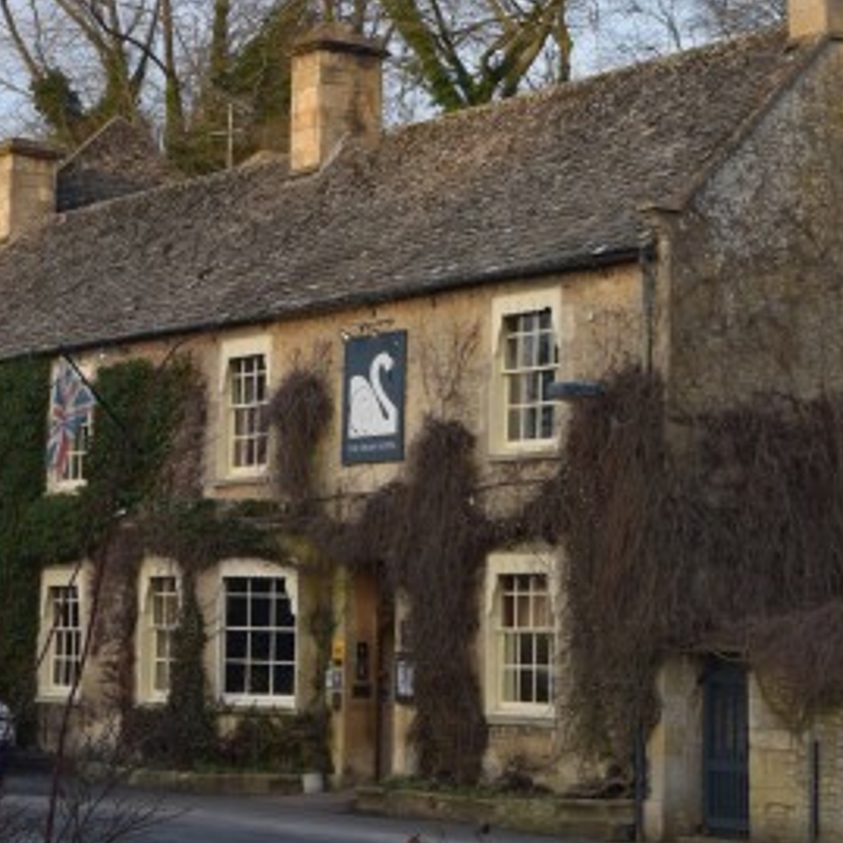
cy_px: 238
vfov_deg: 17.8
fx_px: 2673
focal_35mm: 97
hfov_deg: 17.9
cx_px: 354
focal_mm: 20
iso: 200
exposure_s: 1/400
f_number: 3.5
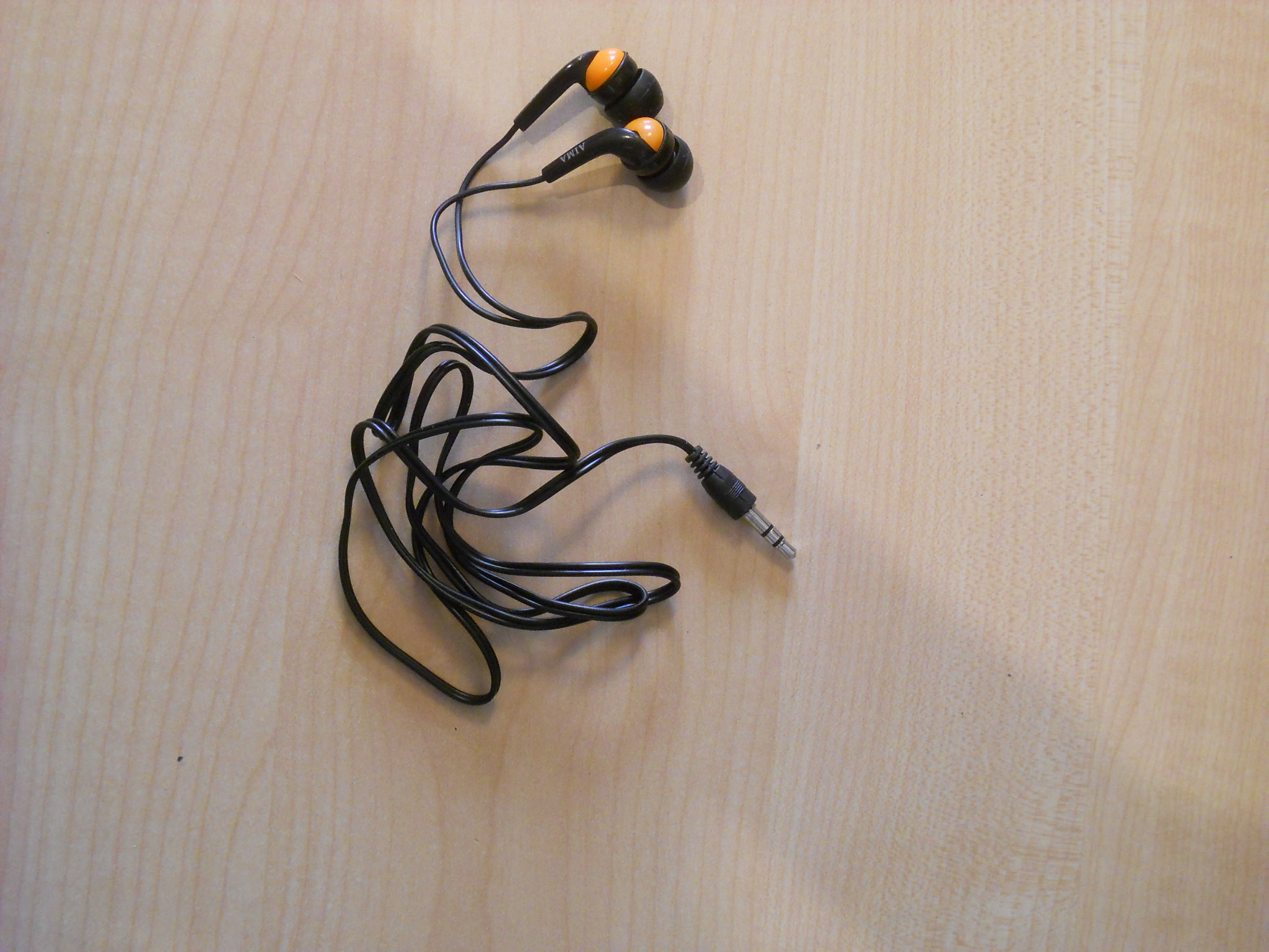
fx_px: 2420
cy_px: 476
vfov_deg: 22.3
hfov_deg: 29.4
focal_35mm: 66
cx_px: 634
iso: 400
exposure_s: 1/25
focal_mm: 10.84
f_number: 4
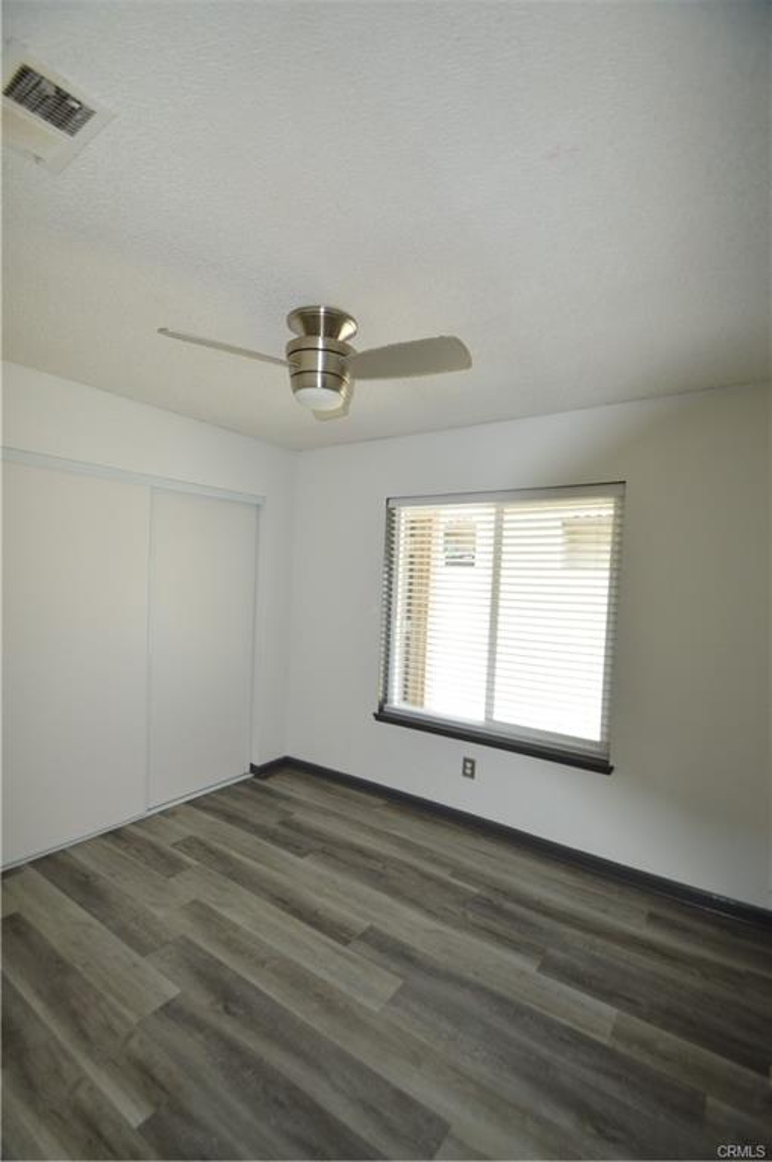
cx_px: 386
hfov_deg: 77.2
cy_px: 581
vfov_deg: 100.5
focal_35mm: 15
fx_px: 484
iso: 220
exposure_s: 1/125
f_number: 4
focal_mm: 10
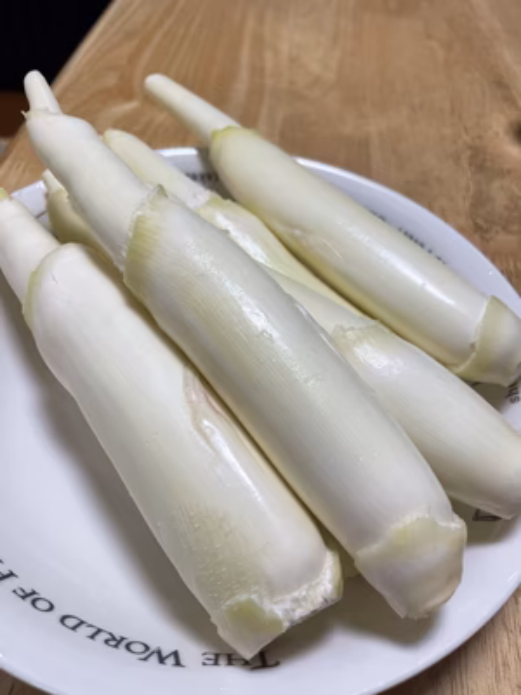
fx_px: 522
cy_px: 348
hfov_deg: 53.1
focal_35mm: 26
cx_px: 260
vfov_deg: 67.3
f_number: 1.6
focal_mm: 4.2
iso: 80
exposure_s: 1/60
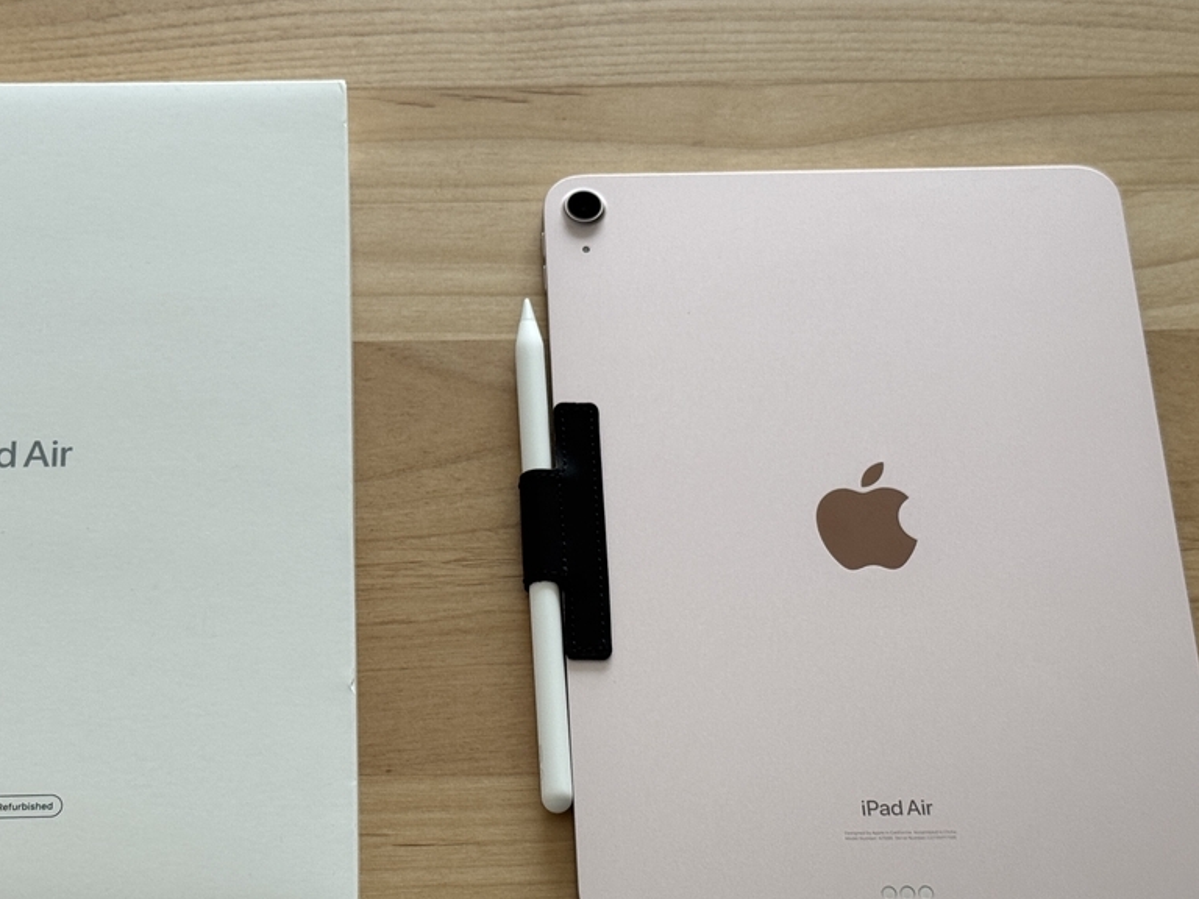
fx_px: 2598
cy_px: 493
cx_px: 404
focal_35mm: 75
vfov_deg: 19.6
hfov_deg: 25.9
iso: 100
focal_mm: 6.76
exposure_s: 1/82
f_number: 1.78
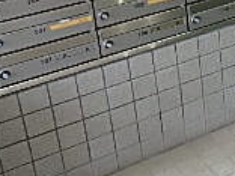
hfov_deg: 19.7
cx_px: 354
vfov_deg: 16.8
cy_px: 0
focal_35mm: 86
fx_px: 584
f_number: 3.5
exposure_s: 1/30
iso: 320
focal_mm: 3.7
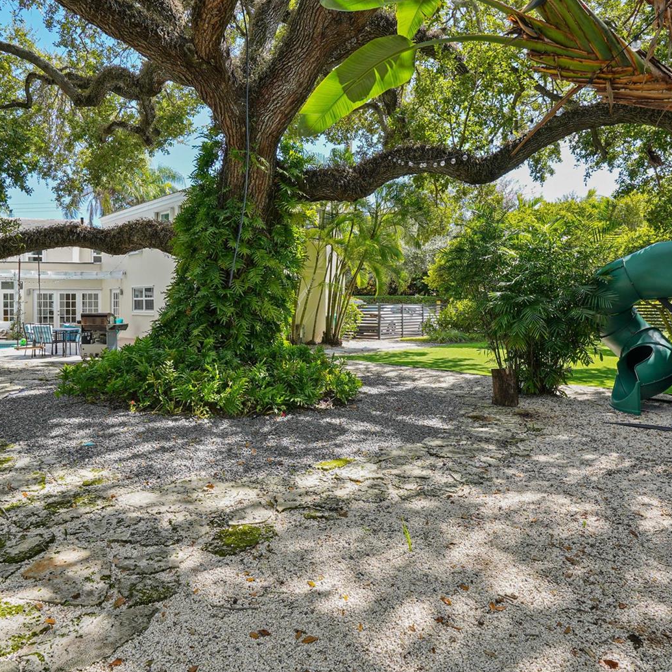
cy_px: 335
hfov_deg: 72.1
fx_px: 461
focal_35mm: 21
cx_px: 318
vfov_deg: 72.1
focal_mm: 16
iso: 100
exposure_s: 1/5
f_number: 9
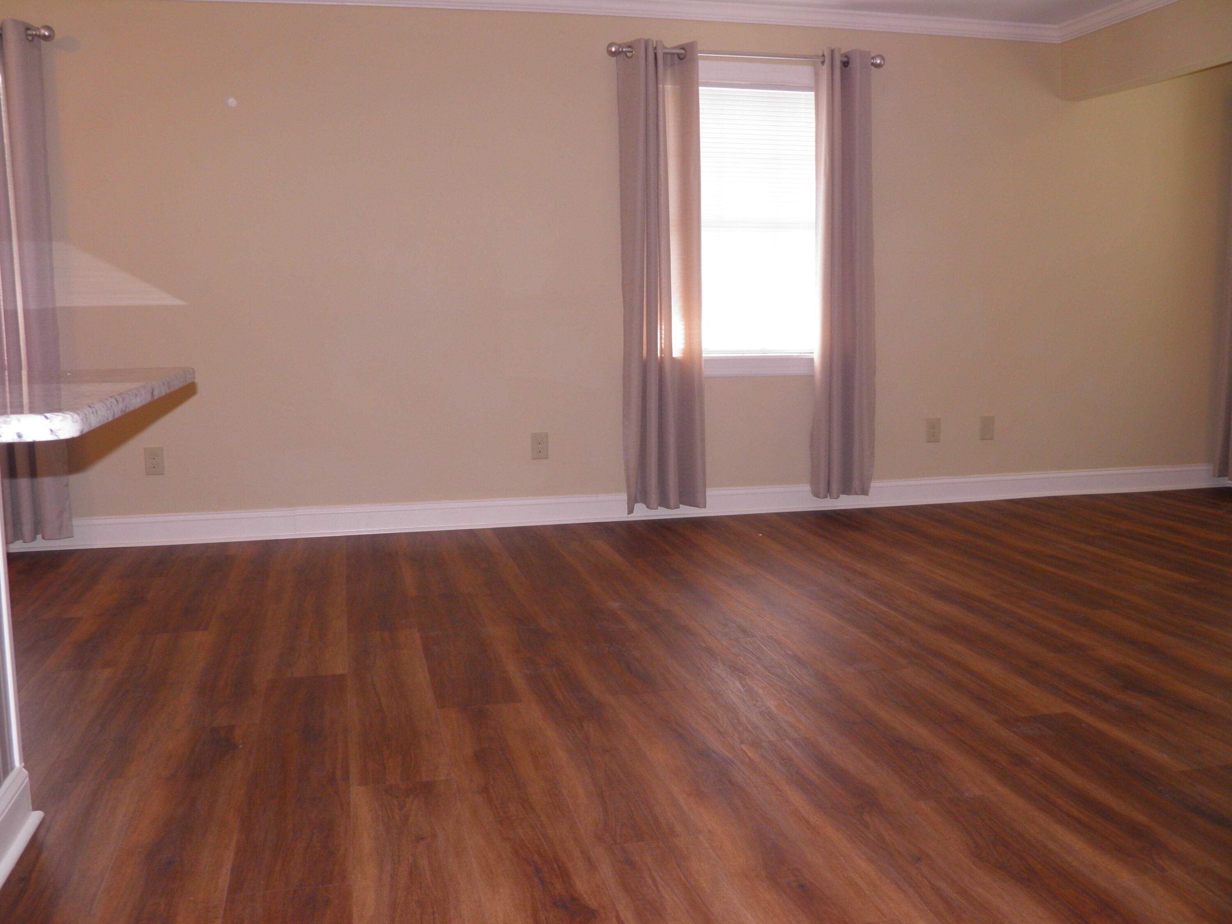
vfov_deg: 46.8
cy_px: 462
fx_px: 1068
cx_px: 616
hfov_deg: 60.0
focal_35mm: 30
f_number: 3
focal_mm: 5.5
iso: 100
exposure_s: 1/40
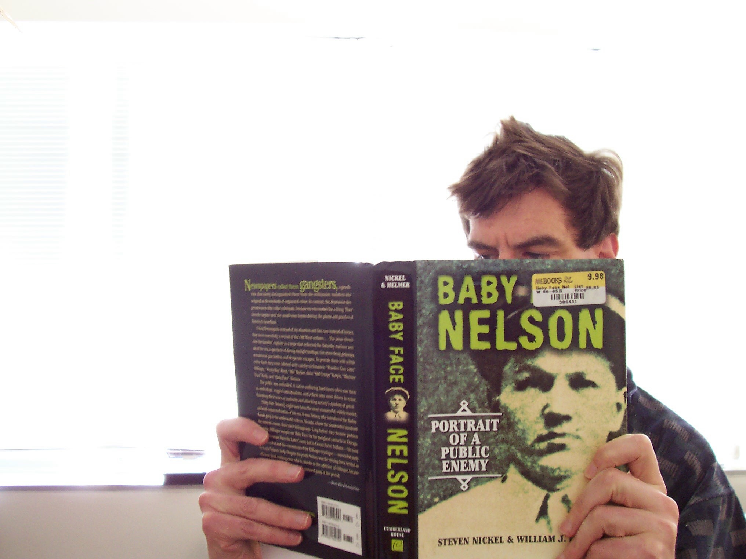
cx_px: 373
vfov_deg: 38.7
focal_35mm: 37
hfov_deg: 50.1
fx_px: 797
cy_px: 280
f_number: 2.8
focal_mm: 5.6
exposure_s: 1/8
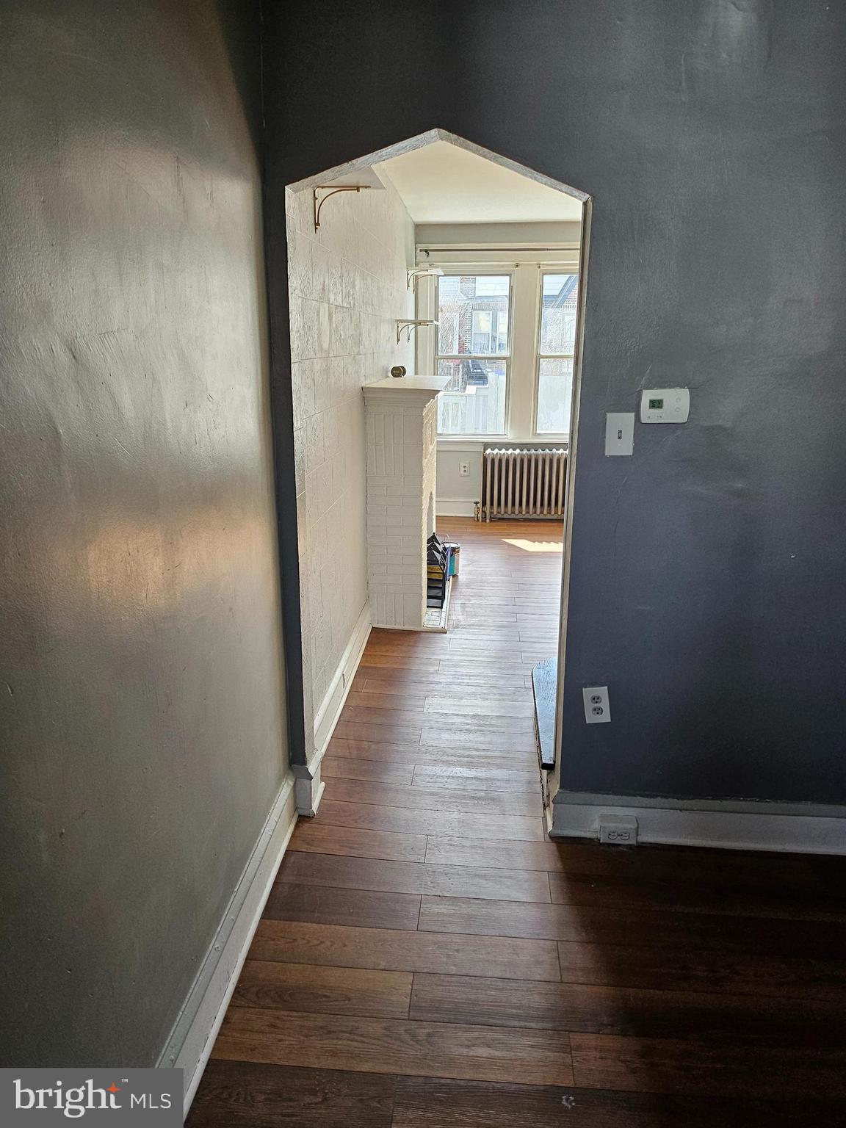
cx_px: 423
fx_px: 782
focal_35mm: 24
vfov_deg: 71.6
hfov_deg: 56.8
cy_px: 564
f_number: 1.8
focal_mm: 5
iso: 125
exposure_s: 1/180
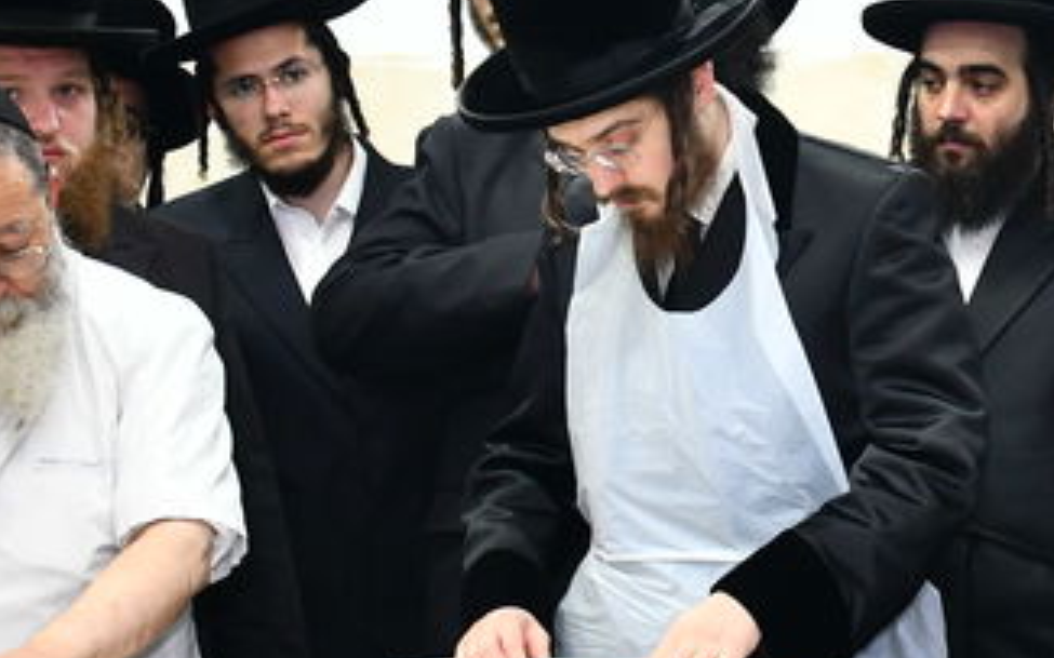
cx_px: 1148
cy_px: 423
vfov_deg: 10.6
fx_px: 3533
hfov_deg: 16.5
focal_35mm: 123
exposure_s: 1/160
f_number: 5
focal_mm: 28
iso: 1000
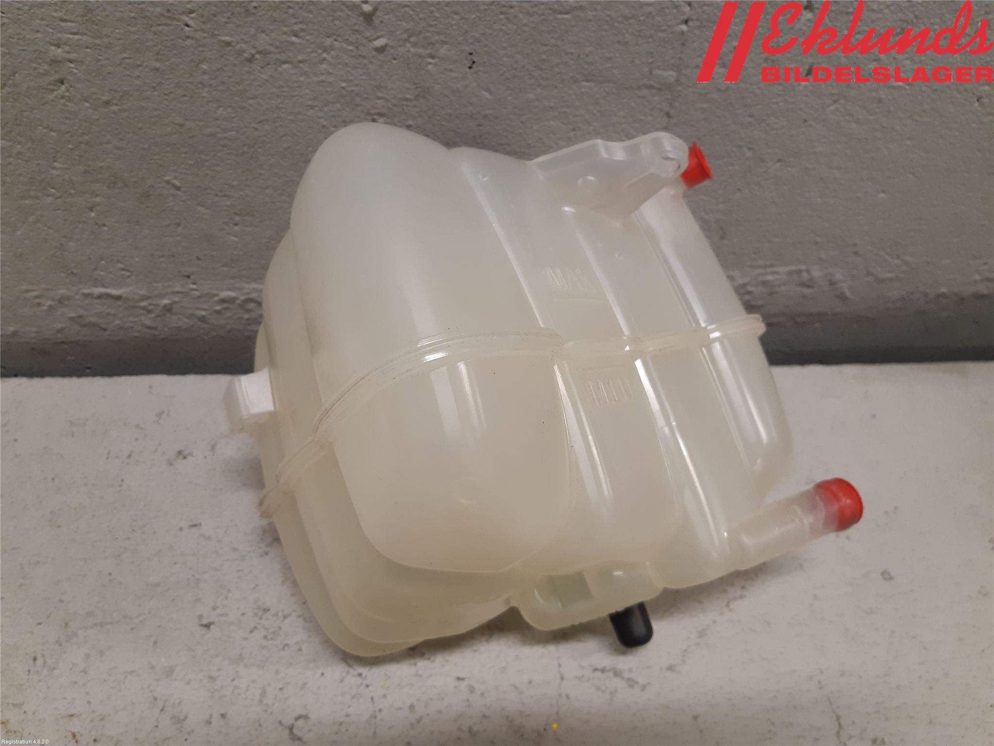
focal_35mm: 26
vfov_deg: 53.1
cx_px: 497
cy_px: 373
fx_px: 747
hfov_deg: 67.3
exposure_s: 1/50
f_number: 1.7
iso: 125
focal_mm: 3.93
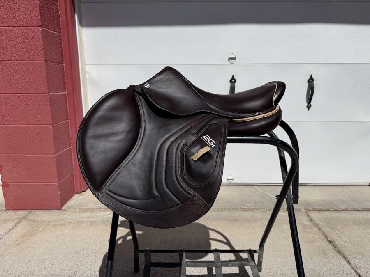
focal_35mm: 24
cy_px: 138
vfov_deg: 56.8
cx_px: 185
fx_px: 257
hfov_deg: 71.6
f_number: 1.78
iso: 80
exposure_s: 1/14286
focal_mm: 6.76
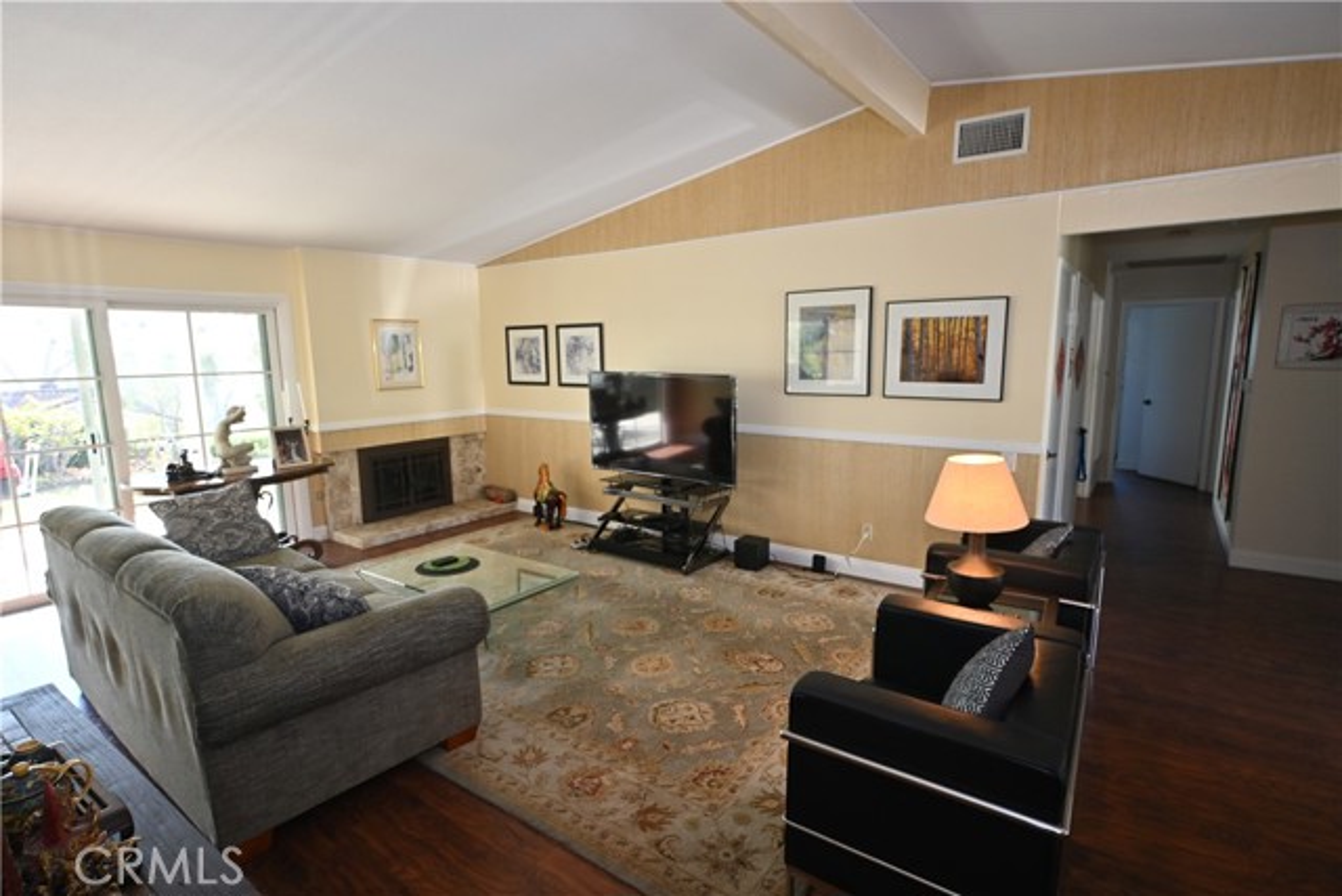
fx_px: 671
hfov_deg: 90.0
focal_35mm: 18
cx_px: 671
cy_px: 448
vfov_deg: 67.4
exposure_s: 1/60
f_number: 4
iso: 320
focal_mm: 12
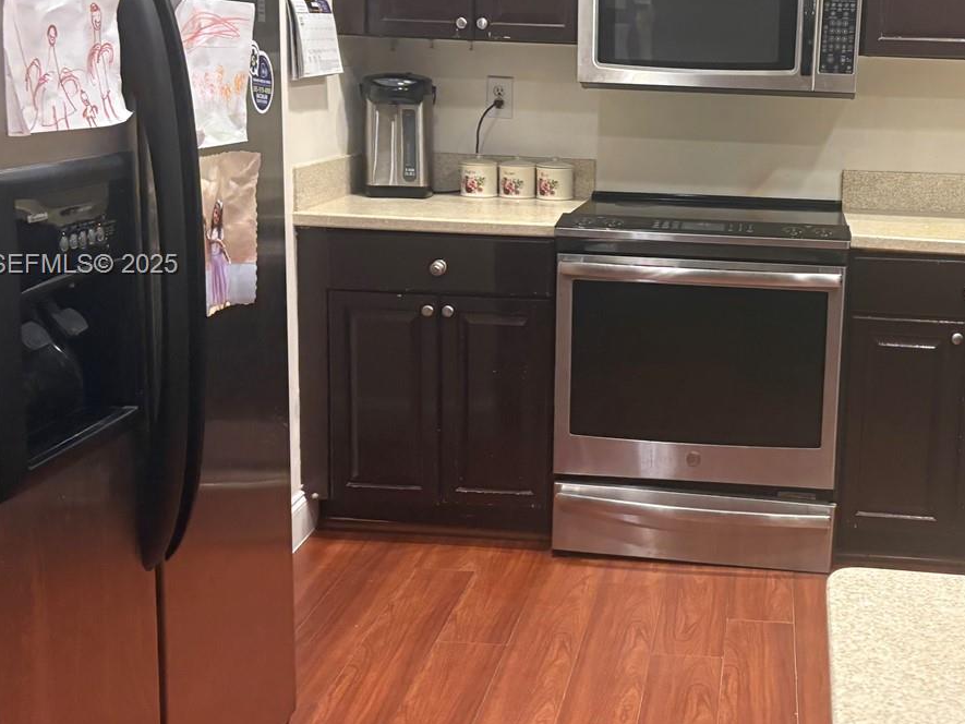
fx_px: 1310
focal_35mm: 47
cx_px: 711
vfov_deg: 30.7
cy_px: 266
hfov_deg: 39.5
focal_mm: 5.96
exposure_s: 1/60
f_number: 1.6
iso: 320
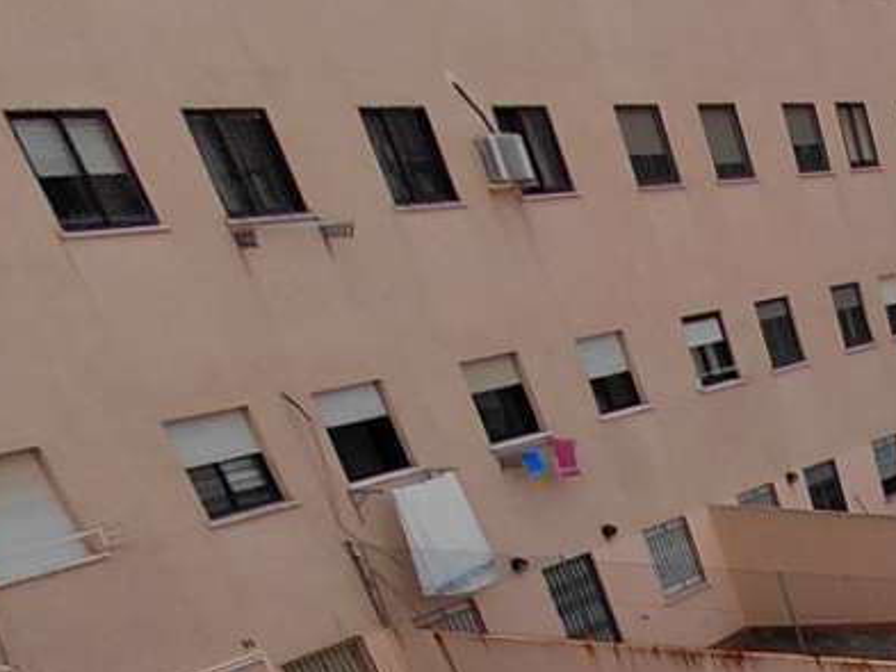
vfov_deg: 18.1
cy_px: 1272
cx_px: 1466
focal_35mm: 61
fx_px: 1579
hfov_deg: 23.0
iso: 40
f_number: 2.2
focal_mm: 1.64
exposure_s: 1/1285
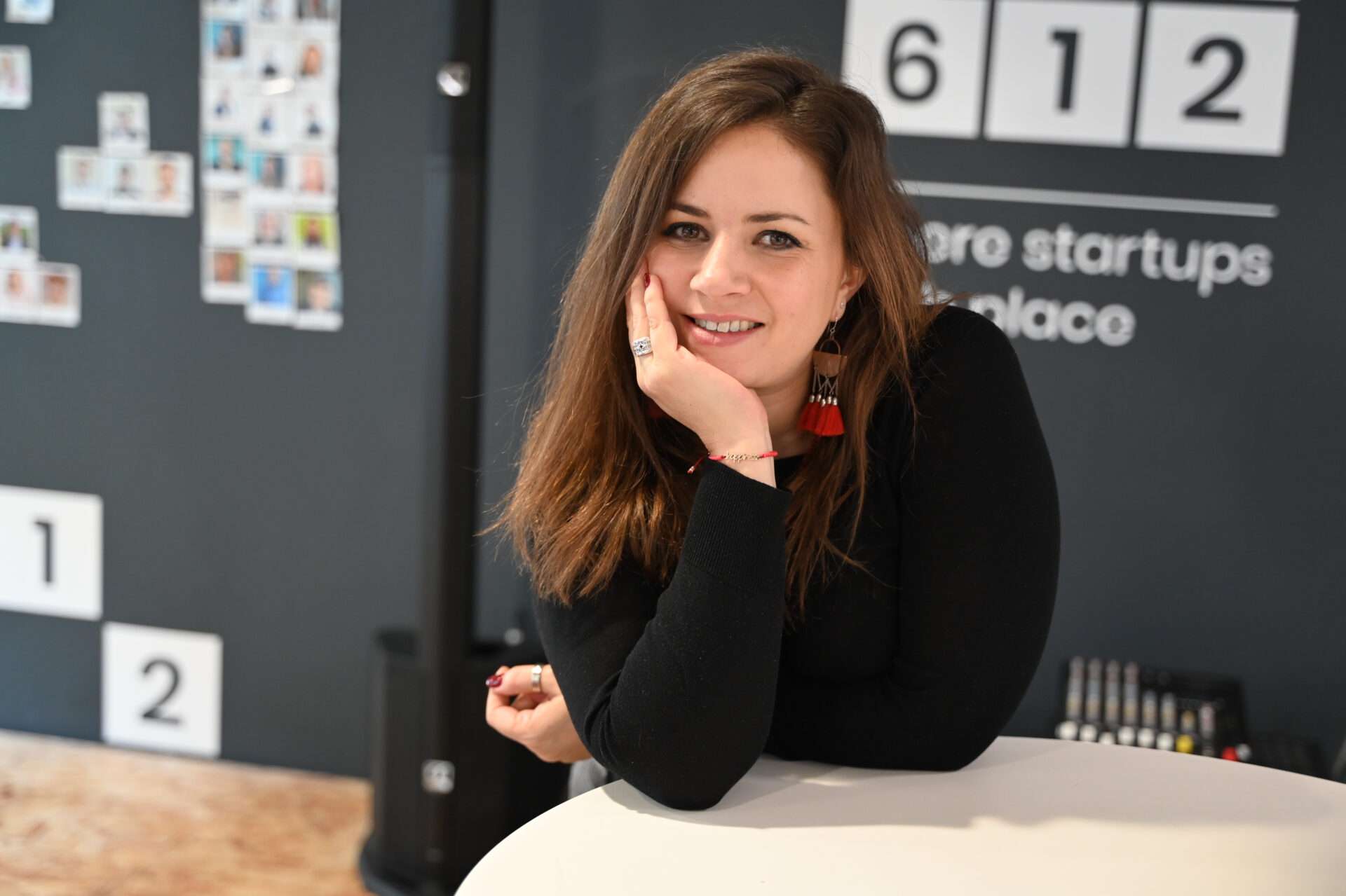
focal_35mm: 50
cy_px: 448
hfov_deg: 39.6
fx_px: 1869
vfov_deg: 27.0
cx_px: 673
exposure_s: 1/125
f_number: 2.8
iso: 2000
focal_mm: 50
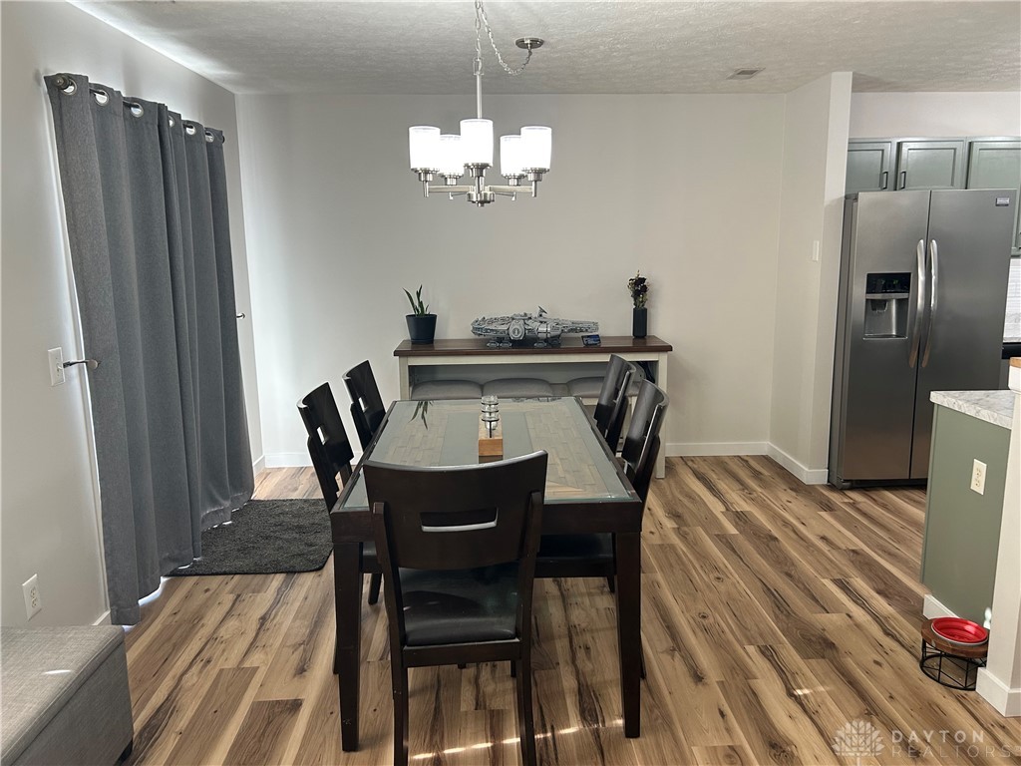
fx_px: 767
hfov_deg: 67.3
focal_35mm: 26
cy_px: 383
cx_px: 510
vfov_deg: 53.1
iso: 125
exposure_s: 1/120
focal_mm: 5.7
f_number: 1.5
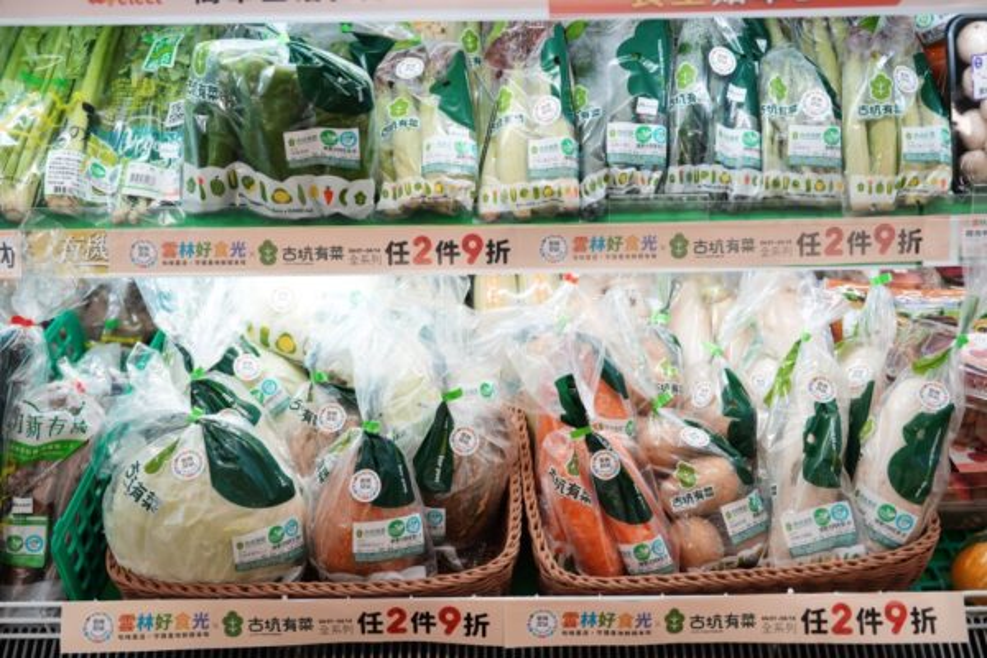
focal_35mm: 35
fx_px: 960
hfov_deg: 54.4
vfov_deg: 37.9
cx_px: 494
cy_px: 329
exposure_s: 1/250
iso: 800
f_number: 2.8
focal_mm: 35
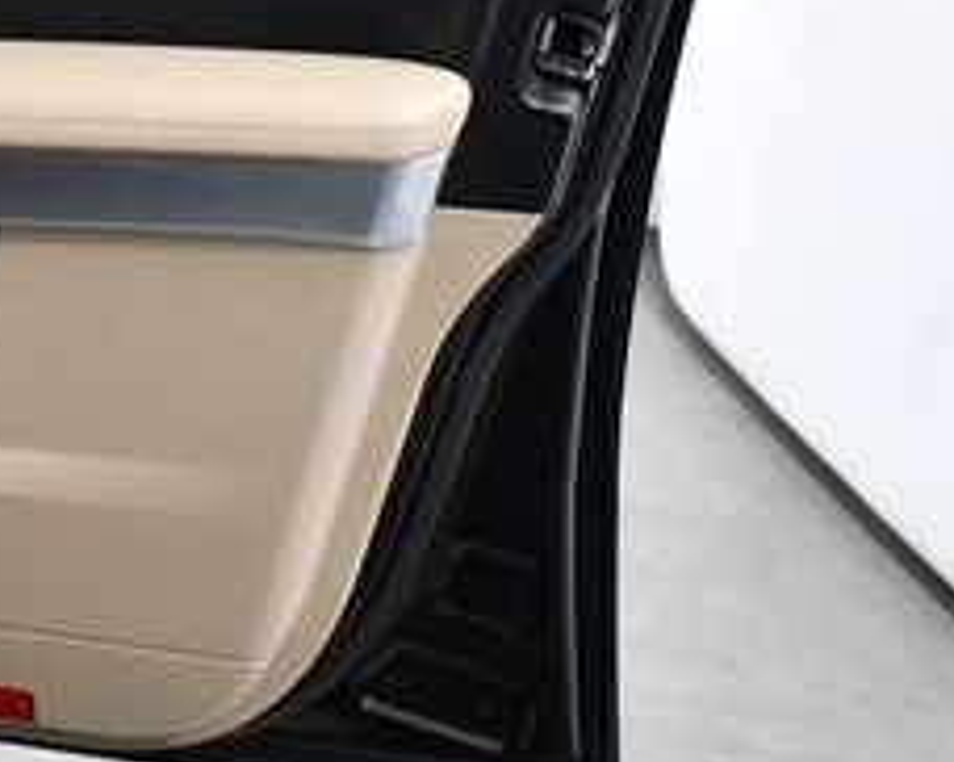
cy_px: 105
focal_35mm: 95
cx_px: -100
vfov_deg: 16.0
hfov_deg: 19.3
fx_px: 2680
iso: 2500
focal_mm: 18
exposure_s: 1/125
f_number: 3.5
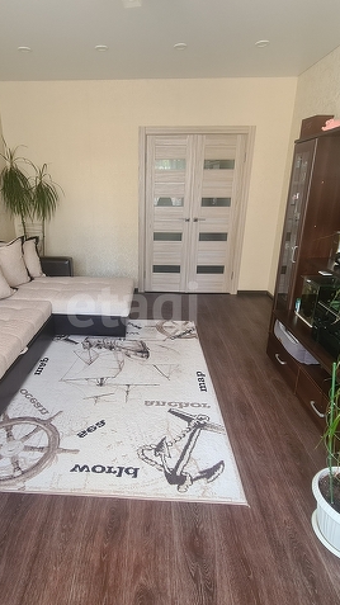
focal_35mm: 19
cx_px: 133
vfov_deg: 89.6
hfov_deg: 57.8
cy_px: 303
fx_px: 305
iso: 200
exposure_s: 1/50
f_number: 2.2
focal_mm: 2.2
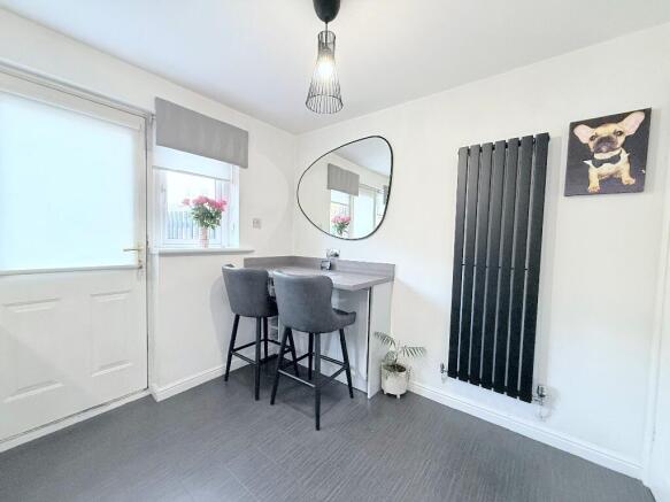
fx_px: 271
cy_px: 251
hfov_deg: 102.1
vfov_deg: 85.7
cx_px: 335
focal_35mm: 14
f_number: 2.2
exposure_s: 1/100
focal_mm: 2.22
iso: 320
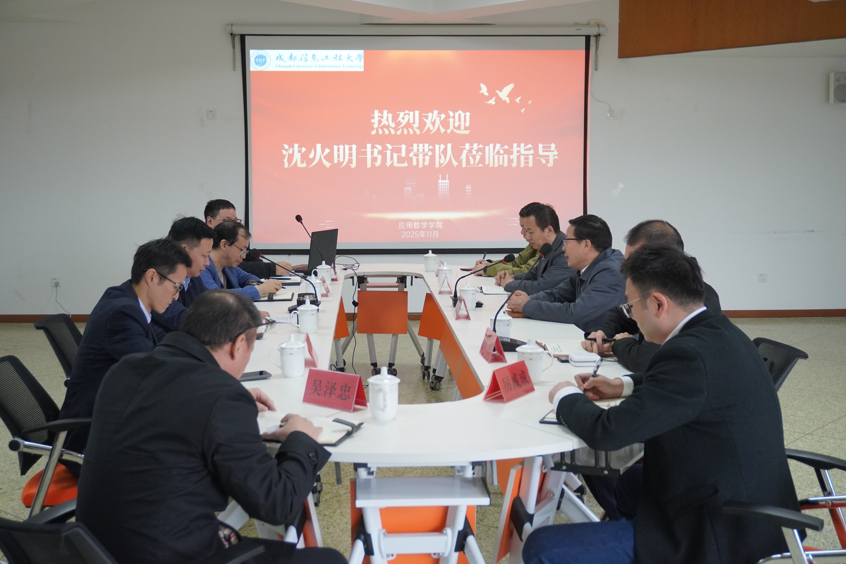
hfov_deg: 45.0
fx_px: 1022
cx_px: 423
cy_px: 282
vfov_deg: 30.8
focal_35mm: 44
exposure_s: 1/160
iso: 1600
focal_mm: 29
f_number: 4.5
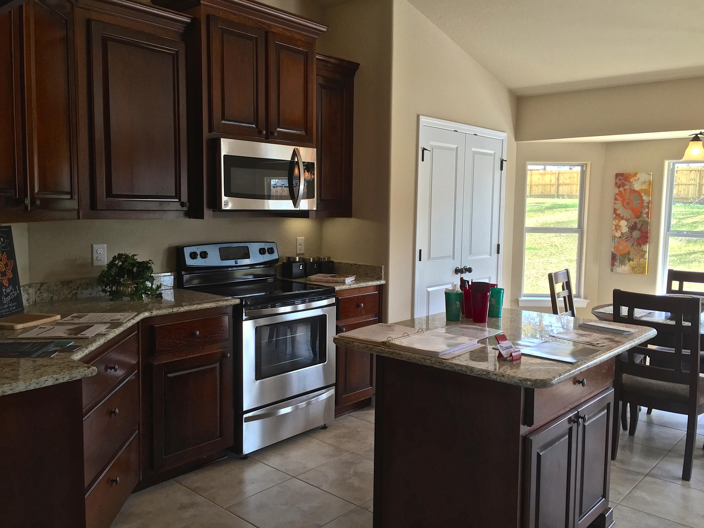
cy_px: 264
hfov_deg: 61.7
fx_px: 590
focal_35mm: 29
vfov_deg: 48.2
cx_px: 352
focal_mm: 4.15
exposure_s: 1/120
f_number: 2.2
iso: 50
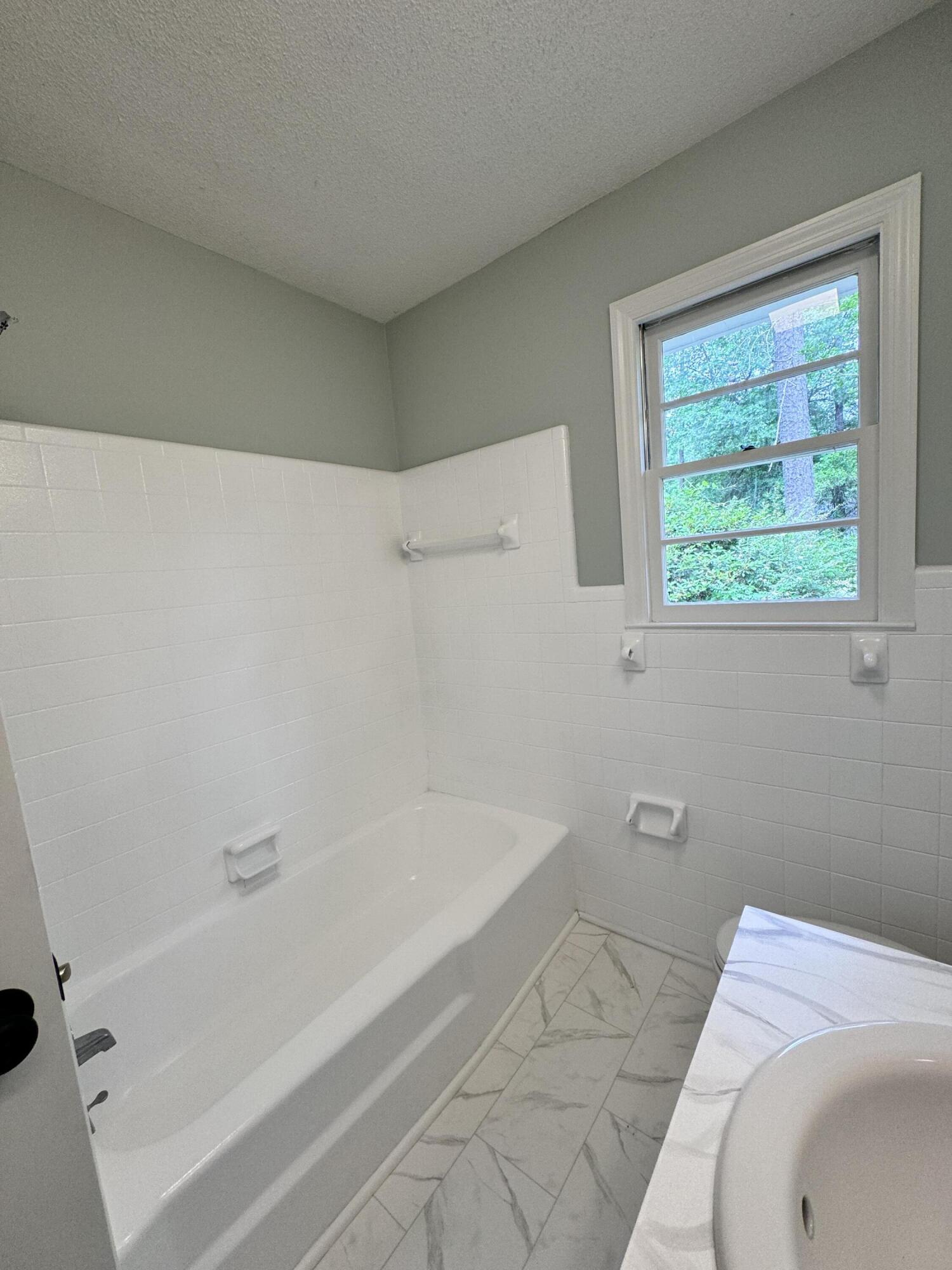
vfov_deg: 102.1
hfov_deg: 85.7
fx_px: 513
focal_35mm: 14
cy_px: 635
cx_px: 476
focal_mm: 2.22
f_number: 2.2
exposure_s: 1/120
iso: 80
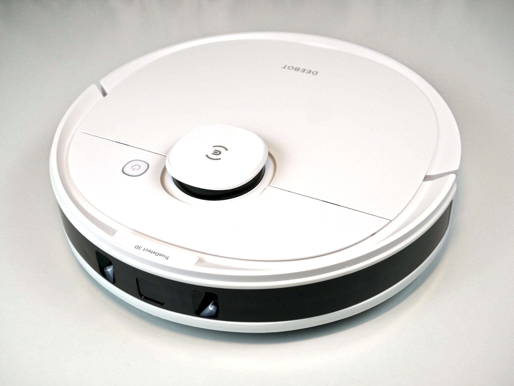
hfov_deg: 44.8
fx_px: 624
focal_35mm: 42
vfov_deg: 34.4
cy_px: 193
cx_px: 257
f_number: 5
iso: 400
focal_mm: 21
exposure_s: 1/250
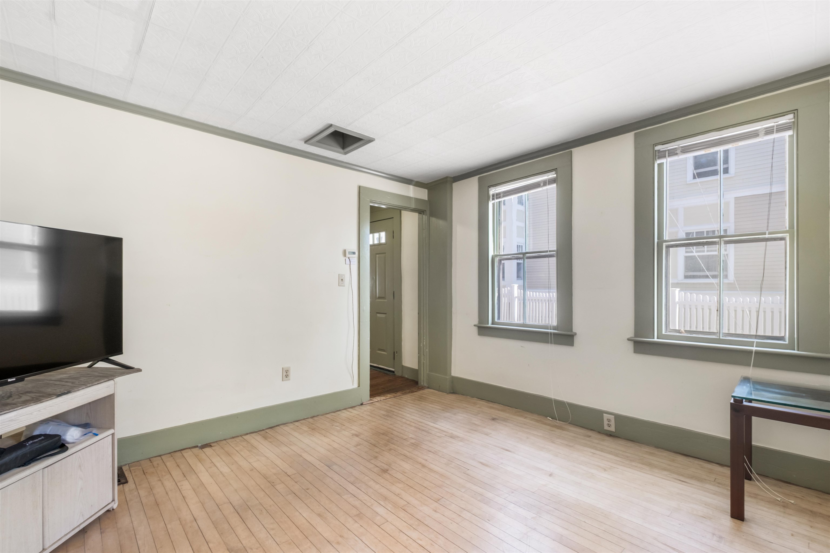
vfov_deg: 77.3
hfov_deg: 100.4
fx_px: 346
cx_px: 415
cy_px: 276
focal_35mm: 15
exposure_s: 1/140
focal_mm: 10
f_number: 8
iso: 400
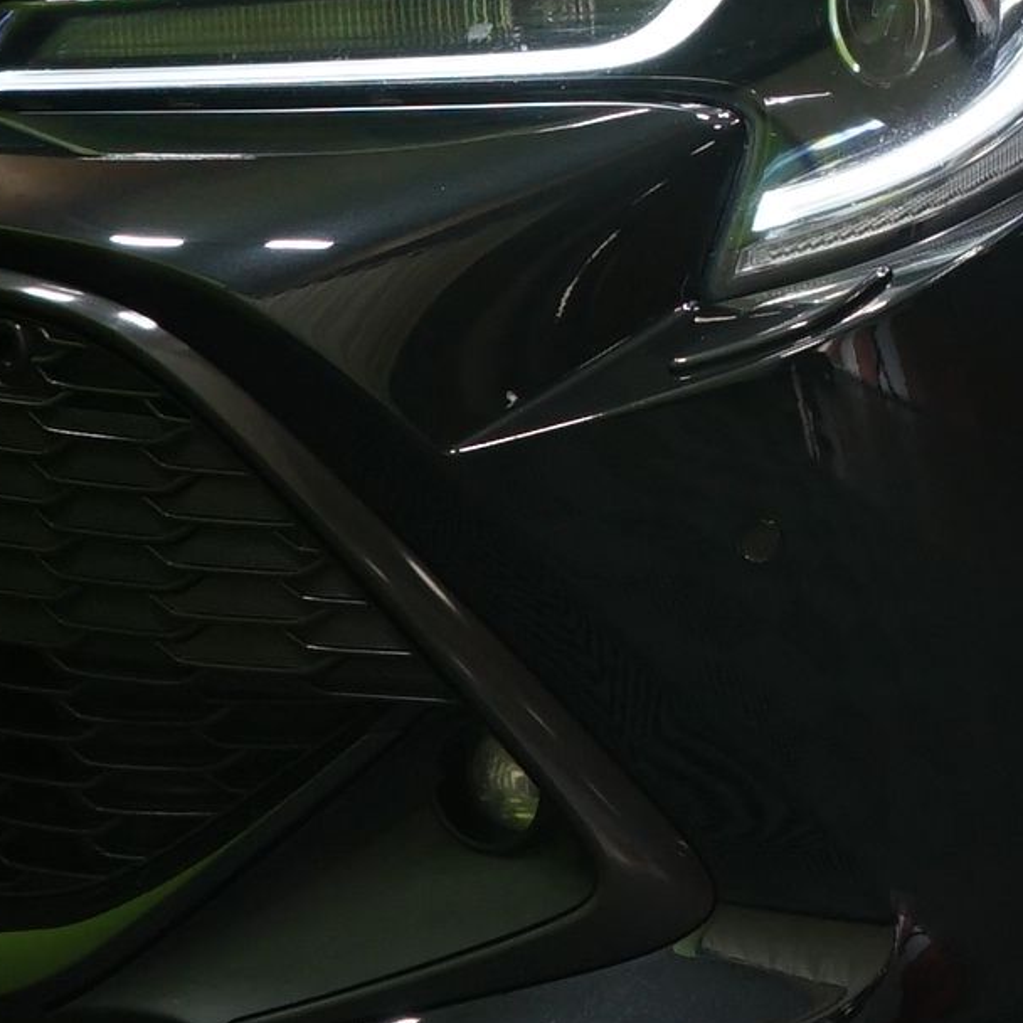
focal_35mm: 187
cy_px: -463
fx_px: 6252
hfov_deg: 9.0
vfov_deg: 9.1
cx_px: 1698
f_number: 5.6
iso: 800
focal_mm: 34
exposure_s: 1/20
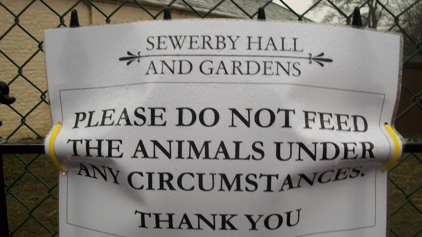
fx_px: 492
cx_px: 211
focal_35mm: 44
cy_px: 150
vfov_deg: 27.0
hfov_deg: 46.4
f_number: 3.2
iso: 160
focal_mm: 7.1
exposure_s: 1/20
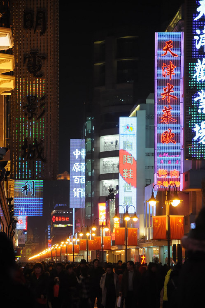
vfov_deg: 16.1
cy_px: 154
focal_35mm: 128
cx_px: 102
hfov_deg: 10.7
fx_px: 1092
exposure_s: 1/40
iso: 800
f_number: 5.6
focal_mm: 85
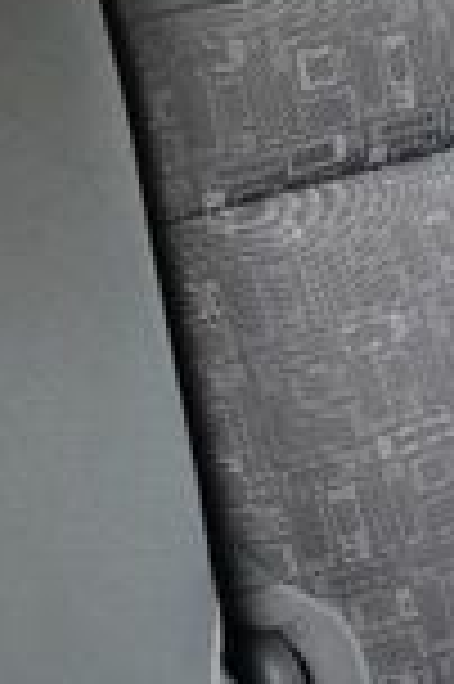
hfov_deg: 11.9
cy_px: 461
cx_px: 63
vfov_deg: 17.9
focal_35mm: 114
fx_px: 2161
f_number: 8
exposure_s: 1/50
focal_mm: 18
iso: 400
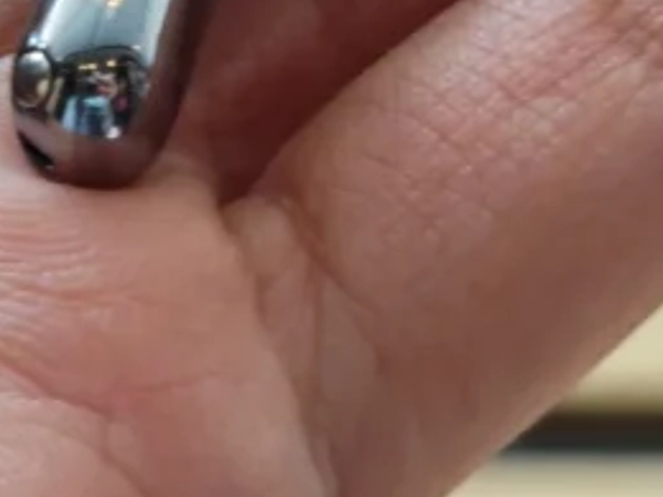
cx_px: -230
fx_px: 4195
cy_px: -168
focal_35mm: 219
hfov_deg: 8.9
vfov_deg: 6.7
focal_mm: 5.4
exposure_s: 1/50
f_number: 1.6
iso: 80
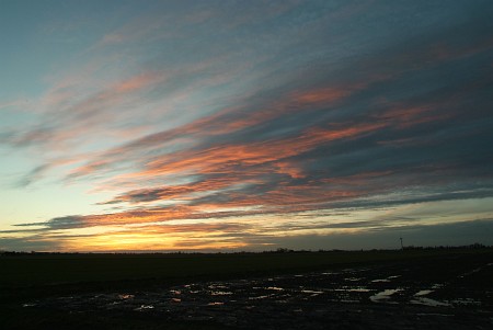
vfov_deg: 59.6
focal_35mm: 21
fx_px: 288
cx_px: 246
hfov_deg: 81.1
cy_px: 165
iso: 400
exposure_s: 1/60
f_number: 6.7
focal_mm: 14
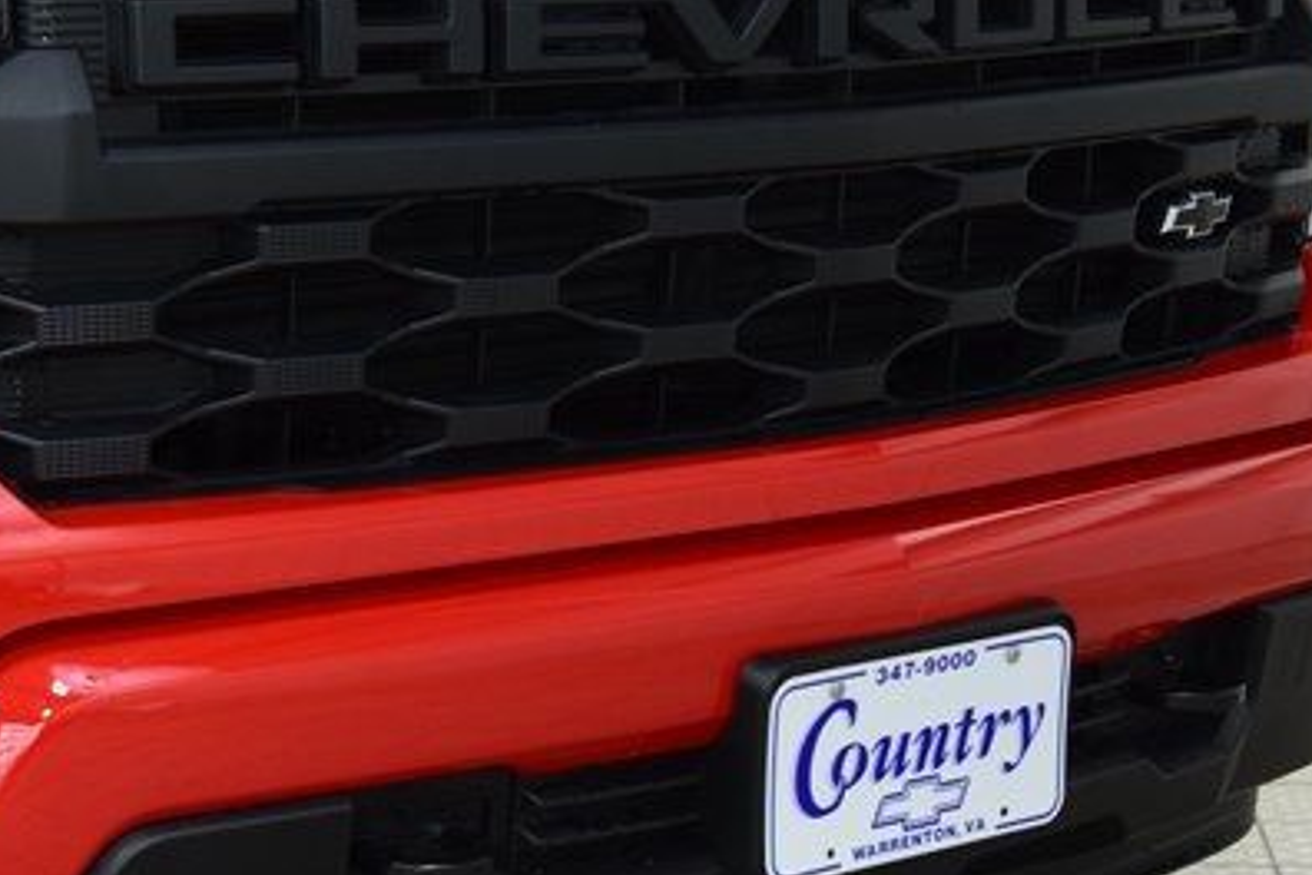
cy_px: 482
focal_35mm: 97
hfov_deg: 20.9
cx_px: 388
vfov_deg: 14.1
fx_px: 3535
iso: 1600
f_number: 5.6
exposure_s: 1/60
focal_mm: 40
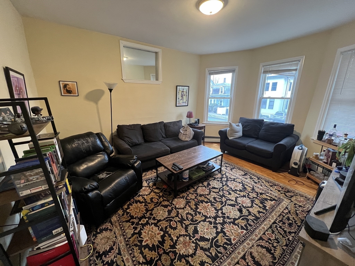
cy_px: 133
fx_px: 133
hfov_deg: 106.2
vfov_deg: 89.9
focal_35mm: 13
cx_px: 178
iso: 320
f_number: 1.8
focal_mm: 1.57
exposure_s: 1/60
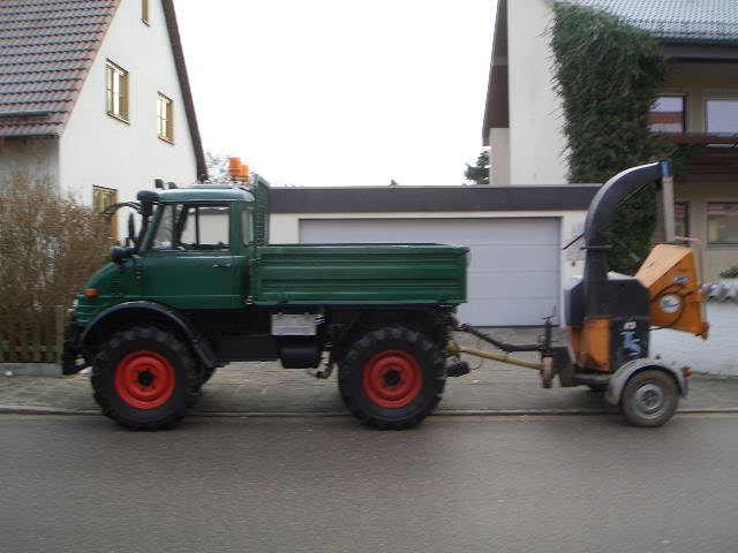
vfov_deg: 39.7
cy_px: 276
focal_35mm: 36
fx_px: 768
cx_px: 369
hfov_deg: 51.4
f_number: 4
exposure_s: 1/60
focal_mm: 4.8
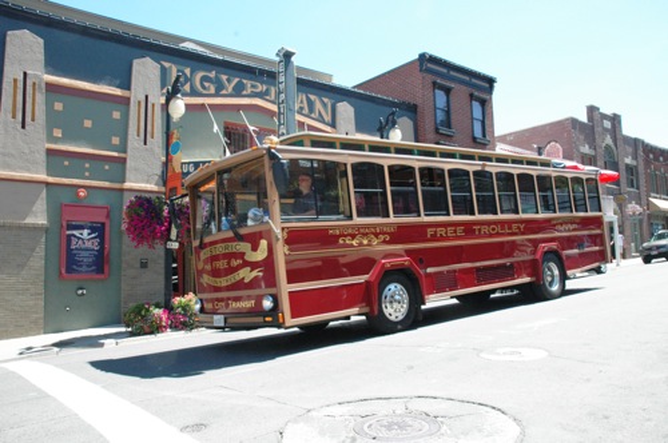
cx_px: 334
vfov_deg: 47.8
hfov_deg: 67.4
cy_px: 222
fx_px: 500
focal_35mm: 27
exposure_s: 1/320
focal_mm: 18
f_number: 9
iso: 800
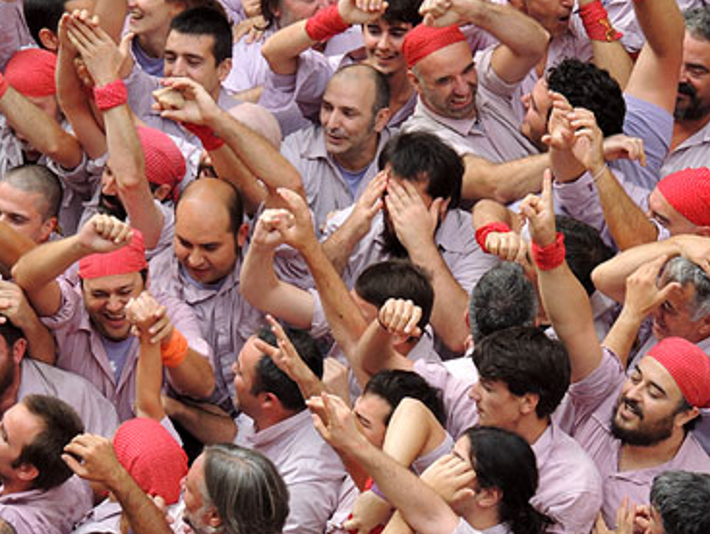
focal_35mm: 294
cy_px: 344
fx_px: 6036
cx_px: 358
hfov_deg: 6.7
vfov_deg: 5.1
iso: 180
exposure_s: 1/200
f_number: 4.6
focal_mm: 40.1
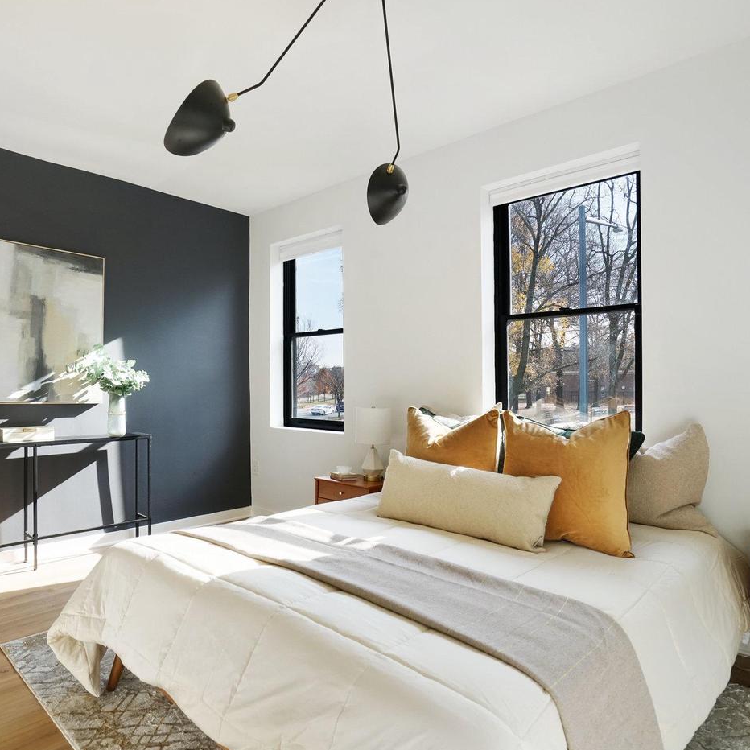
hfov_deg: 71.5
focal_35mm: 21
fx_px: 515
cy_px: 382
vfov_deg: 72.1
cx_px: 306
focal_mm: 16
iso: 1250
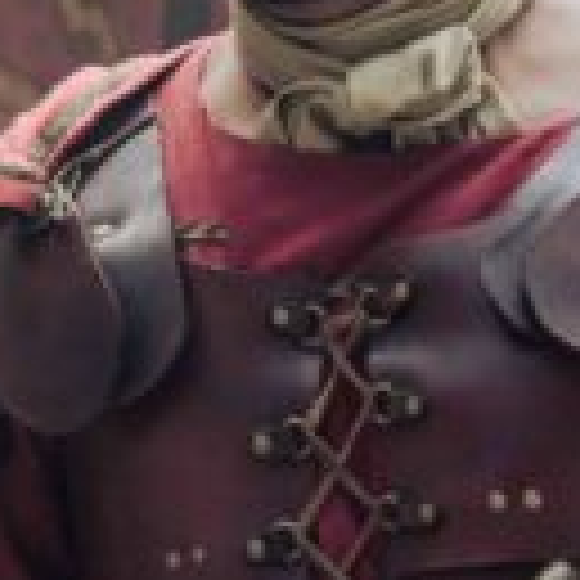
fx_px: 11071
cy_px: -97
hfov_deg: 3.0
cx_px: 463
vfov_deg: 3.0
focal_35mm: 584
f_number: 2.8
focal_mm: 115
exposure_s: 1/750
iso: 640
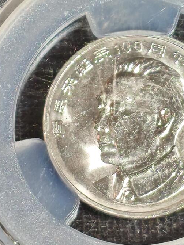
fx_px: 2396
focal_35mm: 338
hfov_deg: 4.4
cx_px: 137
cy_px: 48
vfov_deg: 5.9
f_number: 1.5
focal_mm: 4.94
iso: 50
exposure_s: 1/188
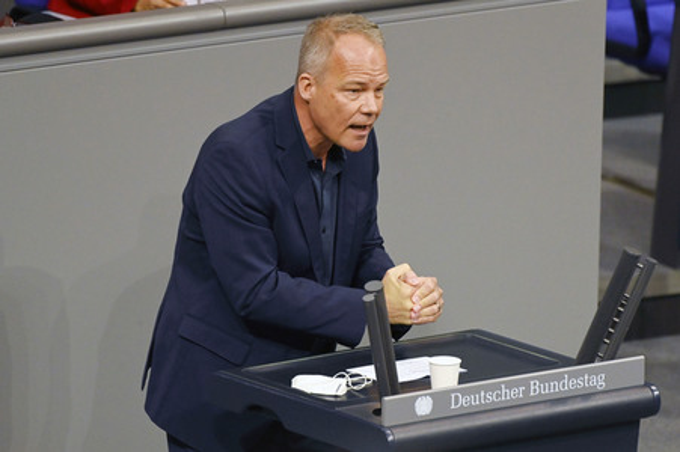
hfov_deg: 5.7
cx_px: 340
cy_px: 226
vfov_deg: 3.8
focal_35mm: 360
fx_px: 6795
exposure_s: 1/400
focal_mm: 360
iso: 8000
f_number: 5.6
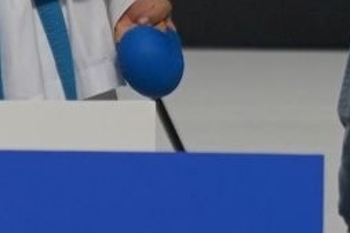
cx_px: -391
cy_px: -200
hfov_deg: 2.8
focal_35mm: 745
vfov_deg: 1.8
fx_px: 7238
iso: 400
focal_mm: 70
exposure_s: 1/500
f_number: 2.8
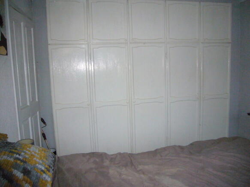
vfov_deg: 49.7
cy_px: 94
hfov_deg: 63.5
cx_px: 125
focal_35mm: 28
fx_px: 202
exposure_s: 1/30
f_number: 2.8
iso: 400
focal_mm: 4.6
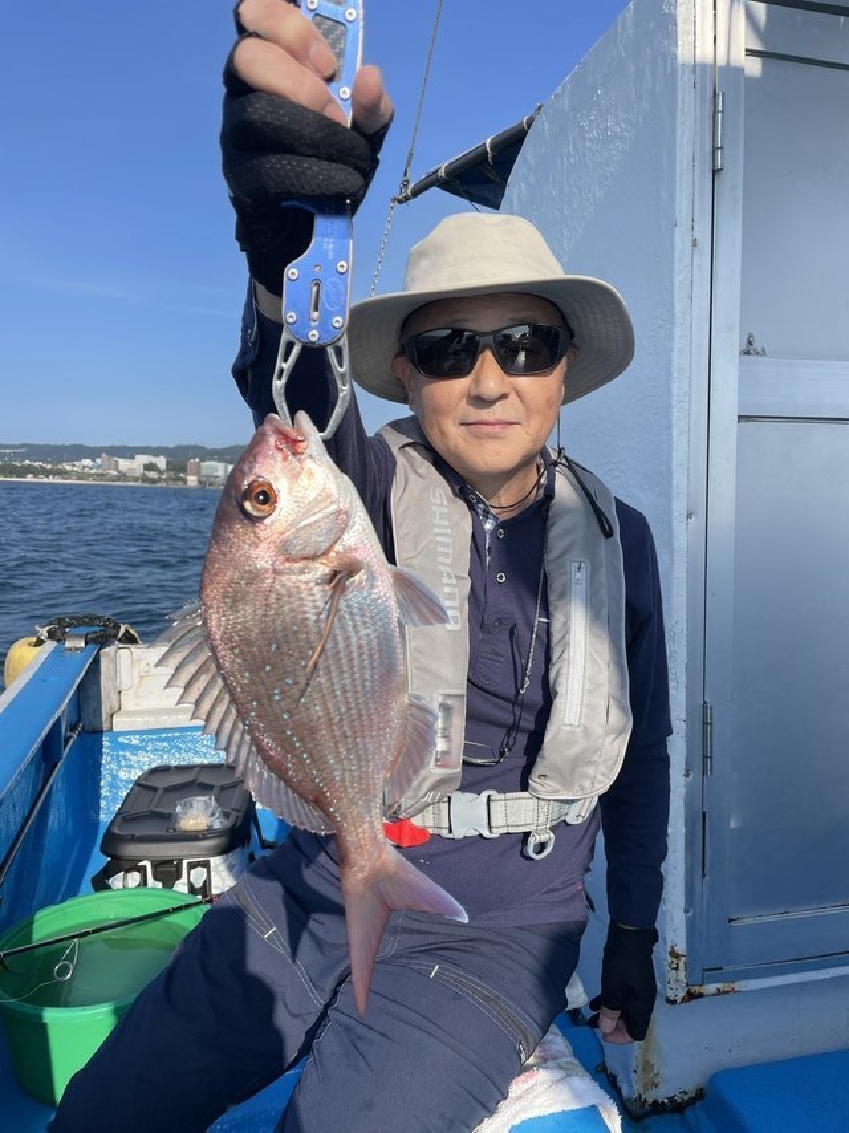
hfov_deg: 53.0
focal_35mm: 26
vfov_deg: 67.3
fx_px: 851
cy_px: 566
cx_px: 424
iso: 32
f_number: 1.6
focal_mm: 4.2
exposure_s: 1/2817
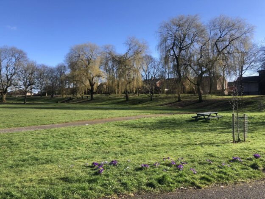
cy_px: 100
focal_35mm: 28
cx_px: 132
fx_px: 214
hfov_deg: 63.4
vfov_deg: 49.8
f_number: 1.8
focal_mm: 4
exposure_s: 1/1185
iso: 20
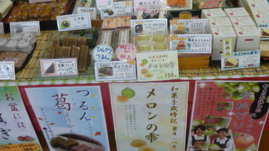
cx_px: 126
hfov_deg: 51.6
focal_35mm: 39
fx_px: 278
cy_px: 49
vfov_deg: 30.2
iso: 100
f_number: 2.8
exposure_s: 1/50
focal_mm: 5.5
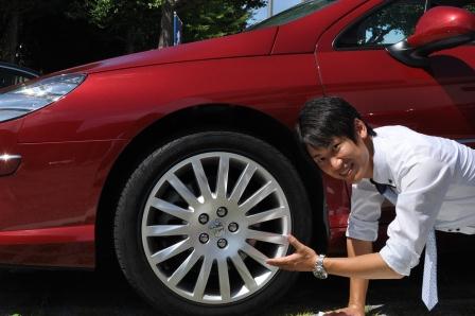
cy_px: 158
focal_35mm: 52
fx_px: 692
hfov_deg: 37.9
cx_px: 238
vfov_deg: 25.7
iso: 400
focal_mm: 35
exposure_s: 1/800
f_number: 11
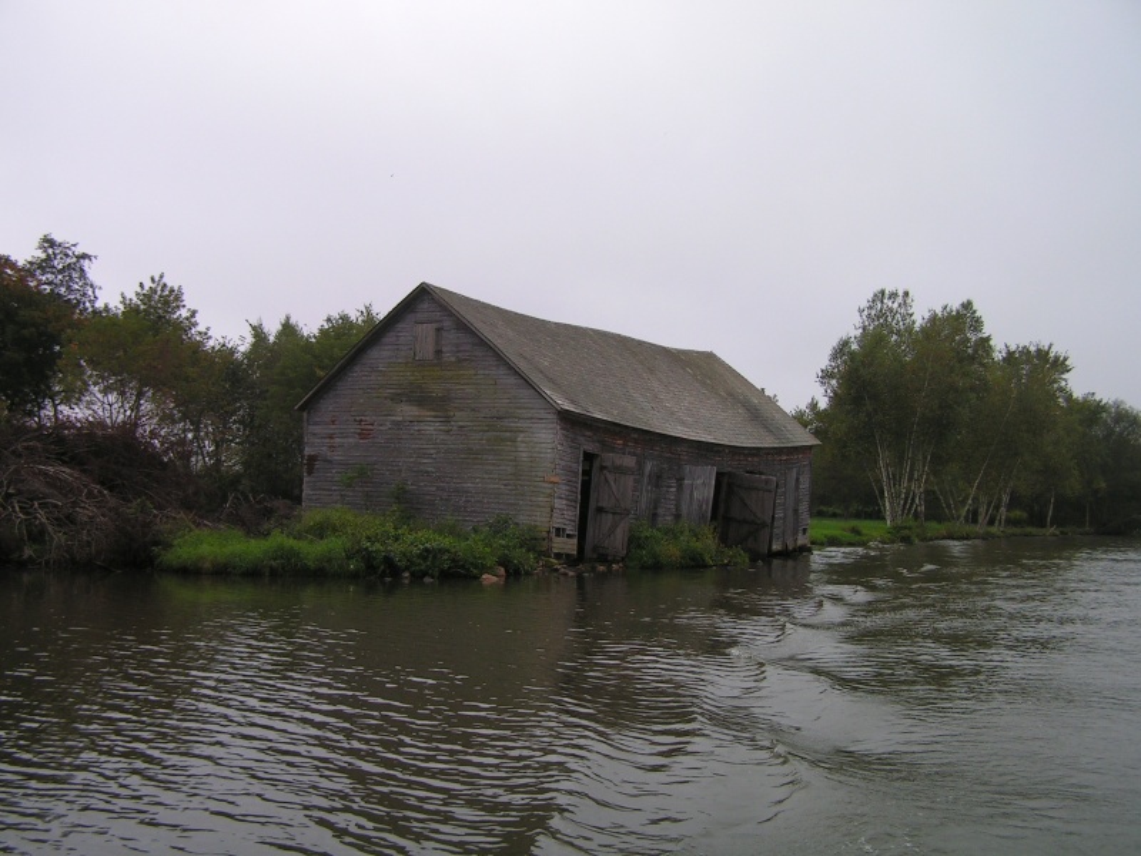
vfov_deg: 37.7
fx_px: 1253
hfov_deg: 49.0
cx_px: 570
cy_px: 428
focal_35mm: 38
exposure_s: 1/500
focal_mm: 6.3
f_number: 2.8
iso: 50
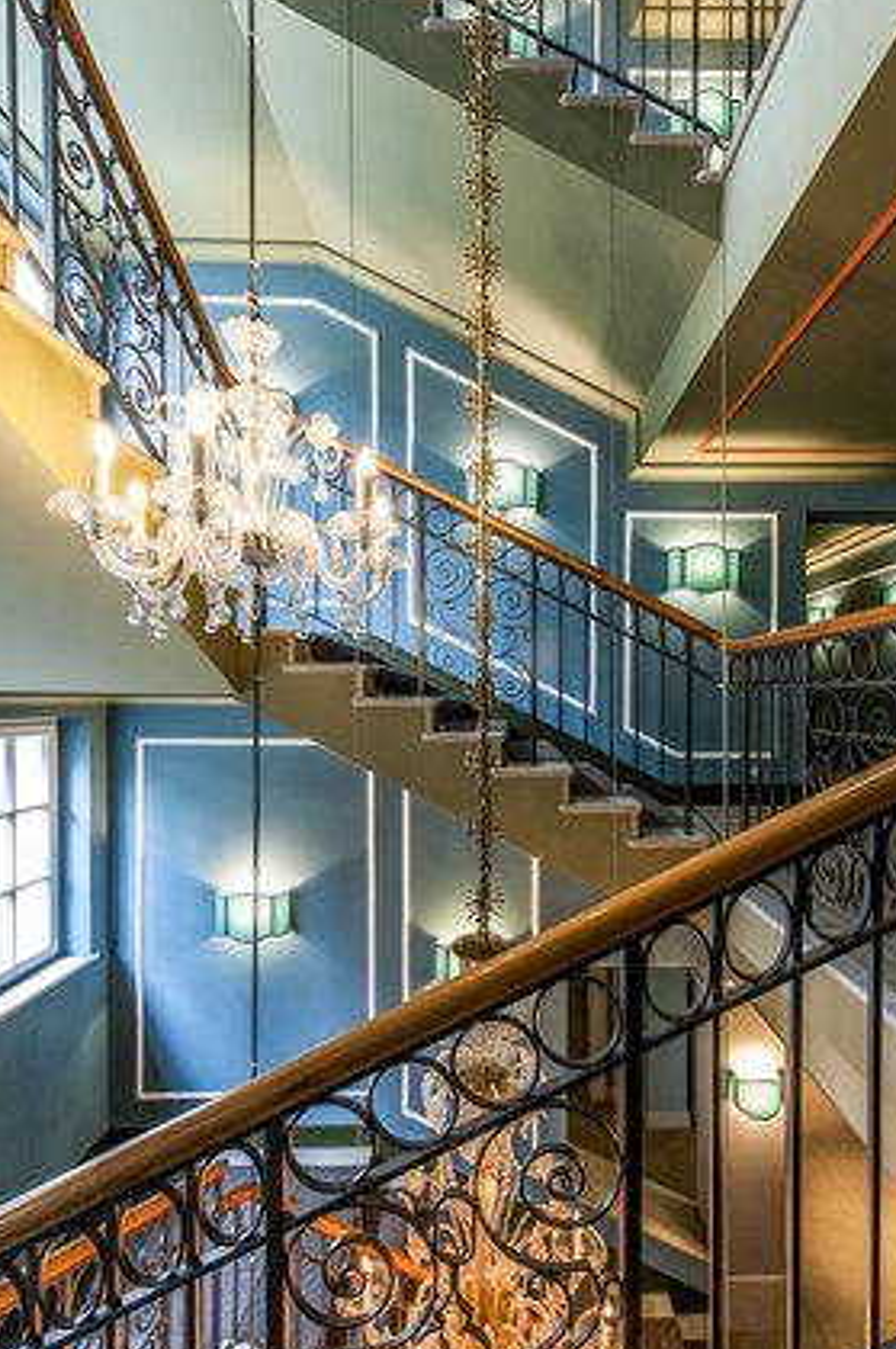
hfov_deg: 73.3
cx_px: 503
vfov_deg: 96.8
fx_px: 599
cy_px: 700
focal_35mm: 16
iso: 400
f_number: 6.3
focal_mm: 14
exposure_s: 1/2.5
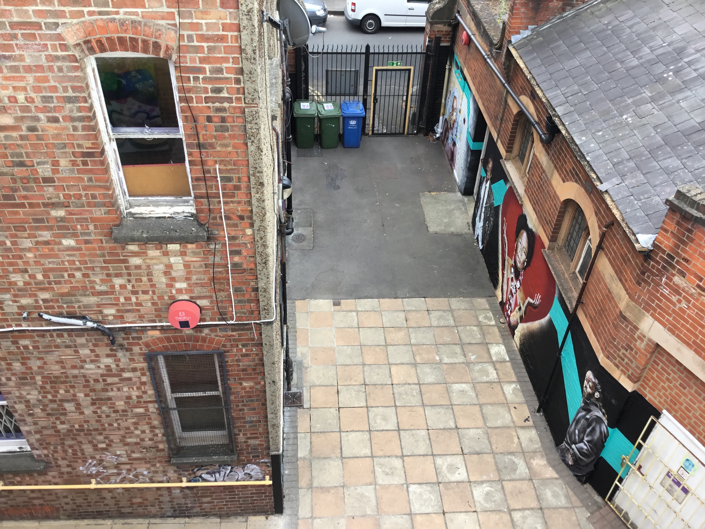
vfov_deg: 45.4
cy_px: 264
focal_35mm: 31
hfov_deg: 58.4
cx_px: 352
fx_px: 631
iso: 32
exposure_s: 1/50
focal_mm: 3.3
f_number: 2.4
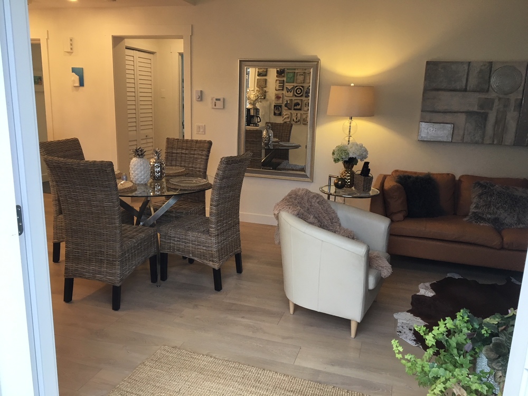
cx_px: 264
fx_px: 442
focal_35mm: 29
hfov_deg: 61.7
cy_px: 198
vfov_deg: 48.2
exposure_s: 1/30
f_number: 2.2
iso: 40
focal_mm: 4.15
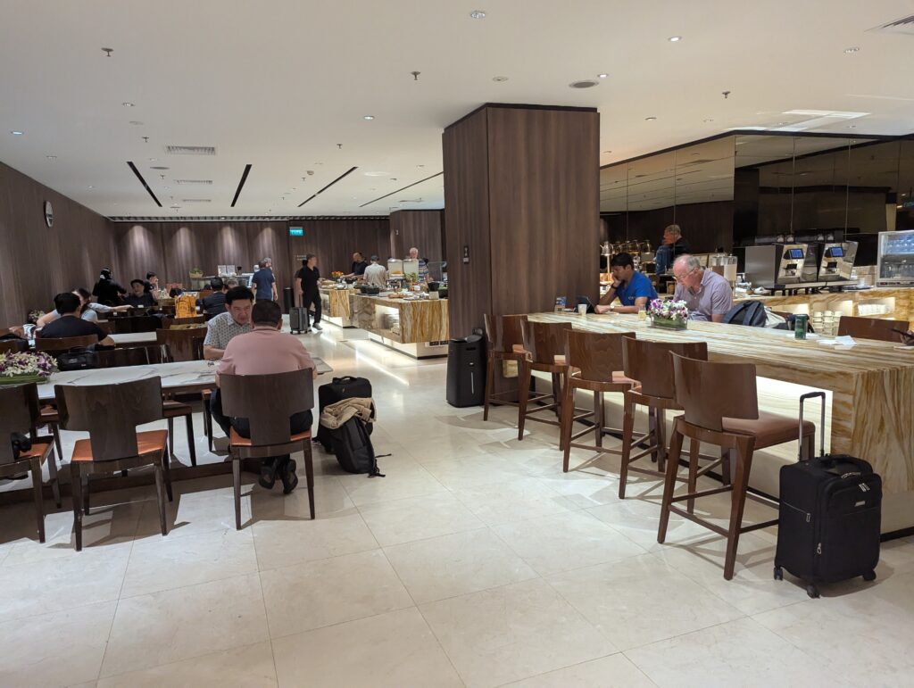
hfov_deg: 71.5
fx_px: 635
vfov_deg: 56.9
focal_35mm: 24
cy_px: 344
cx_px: 457
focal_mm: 6.81
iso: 1080
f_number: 1.85
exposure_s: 1/355
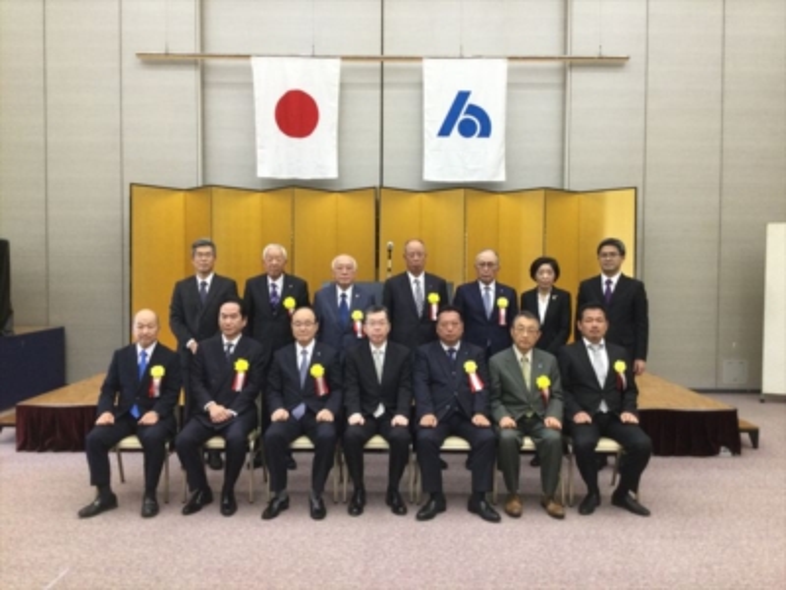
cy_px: 295
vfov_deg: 45.4
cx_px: 393
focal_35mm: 31
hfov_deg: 58.4
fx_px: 704
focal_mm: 3.3
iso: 64
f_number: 2.4
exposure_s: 1/30
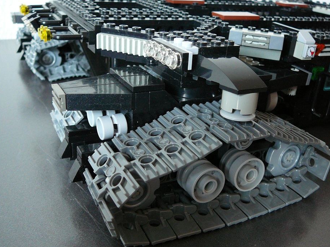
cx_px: 179
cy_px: 131
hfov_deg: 47.8
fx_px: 372
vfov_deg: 36.8
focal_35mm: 39
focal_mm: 5.2
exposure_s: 1/8
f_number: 2.8
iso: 200
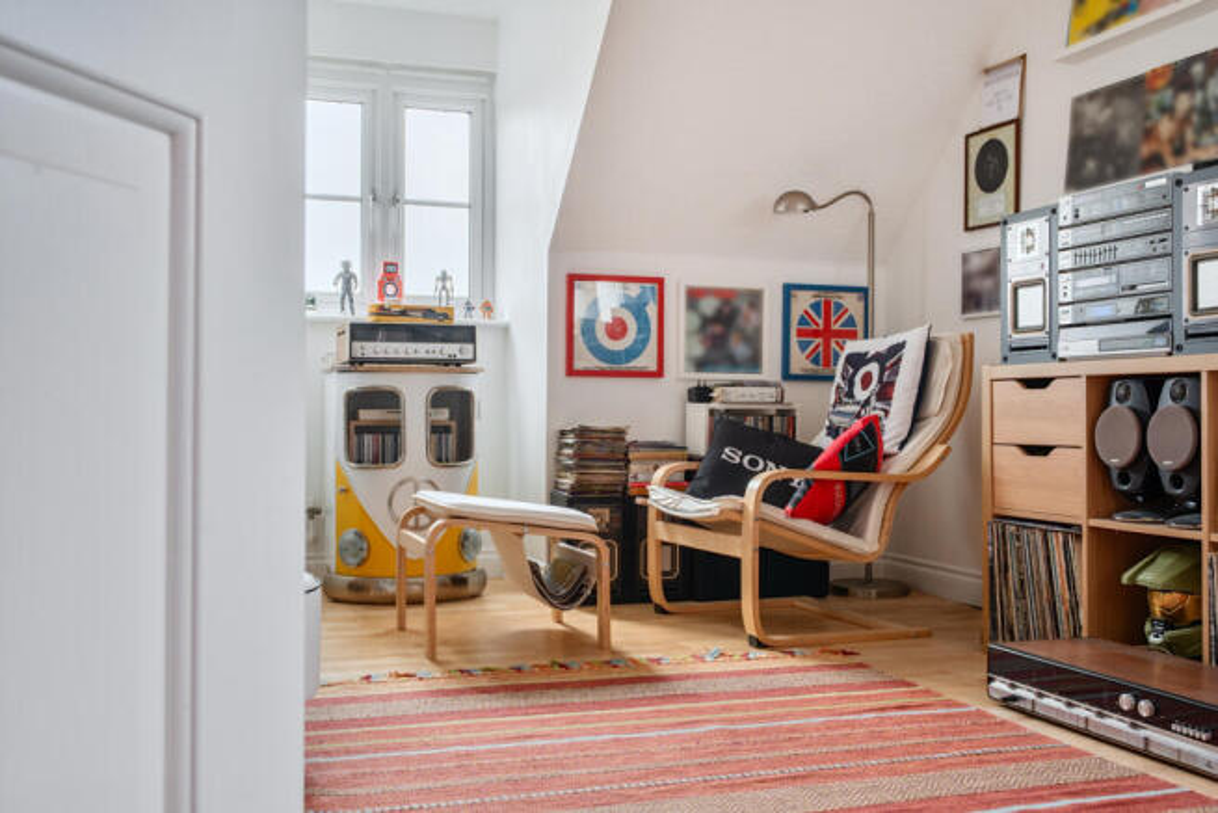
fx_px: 1218
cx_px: 609
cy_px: 406
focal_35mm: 36
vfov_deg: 36.9
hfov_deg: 53.1
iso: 100
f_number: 8
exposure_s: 1.6
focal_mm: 24
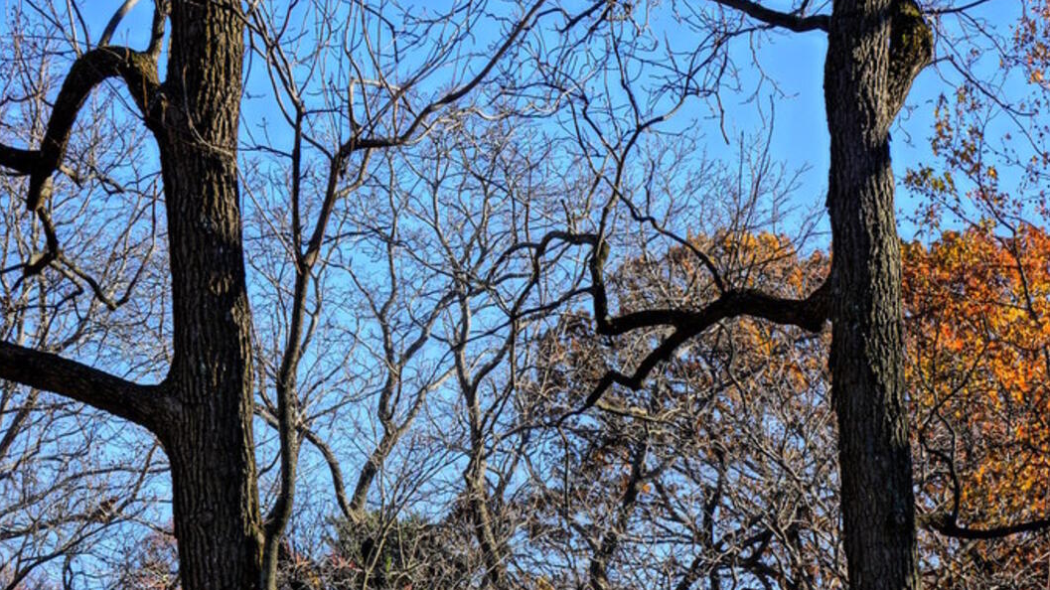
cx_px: 521
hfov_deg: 23.2
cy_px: 604
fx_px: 2561
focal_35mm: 92
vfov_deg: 13.0
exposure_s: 1/160
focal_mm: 39
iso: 100
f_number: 7.1
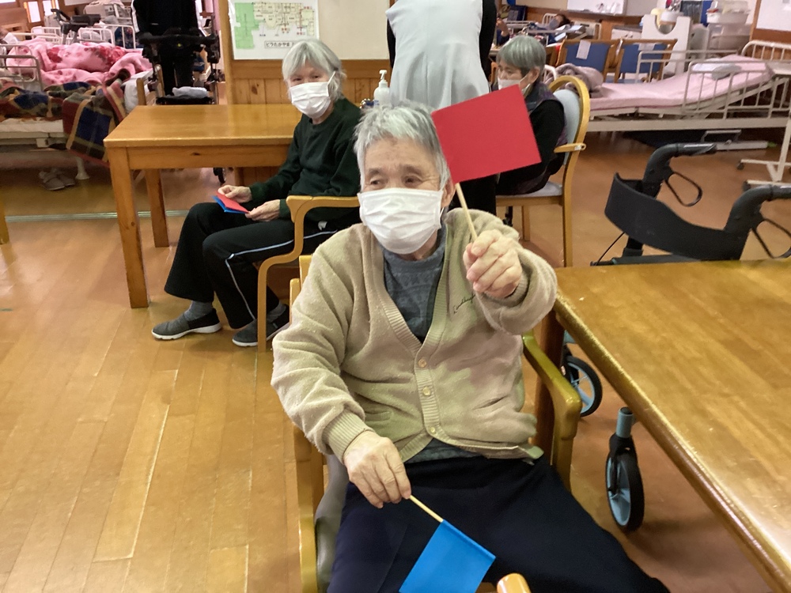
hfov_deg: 58.4
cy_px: 296
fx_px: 708
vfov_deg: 45.4
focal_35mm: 31
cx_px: 396
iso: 200
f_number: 2.4
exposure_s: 1/50
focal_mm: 3.3
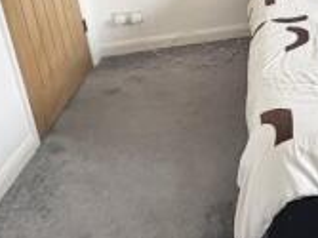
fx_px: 450
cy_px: -33
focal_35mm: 49
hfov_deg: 27.7
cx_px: 467
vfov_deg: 26.9
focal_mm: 2.22
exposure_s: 1/217
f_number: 2.2
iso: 64
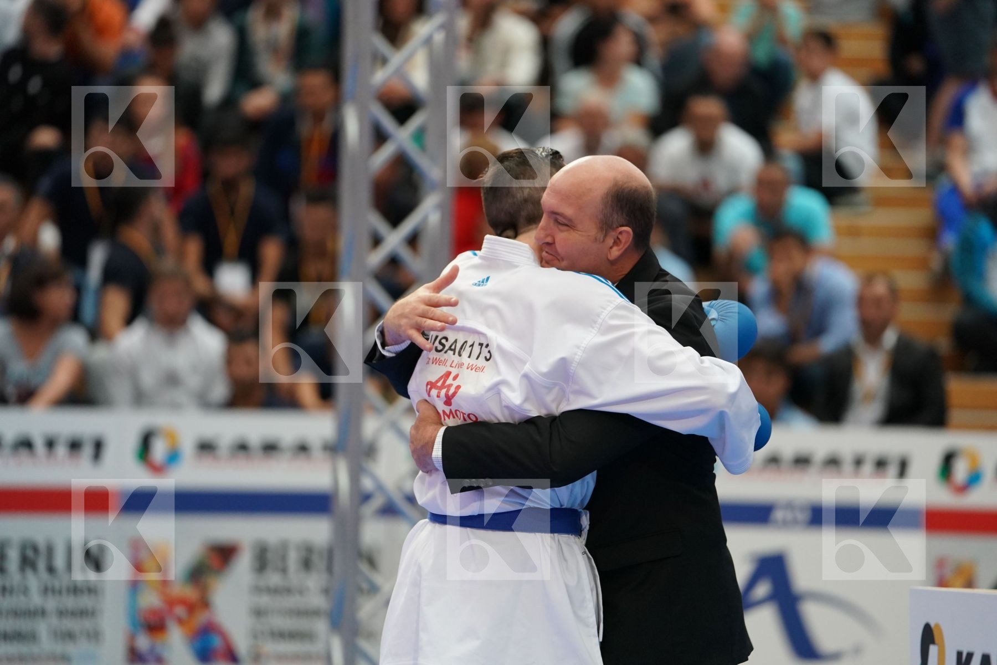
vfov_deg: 6.9
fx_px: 5538
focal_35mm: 200
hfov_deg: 10.3
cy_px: 332
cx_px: 498
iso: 2500
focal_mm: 200
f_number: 2.8
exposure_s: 1/1000
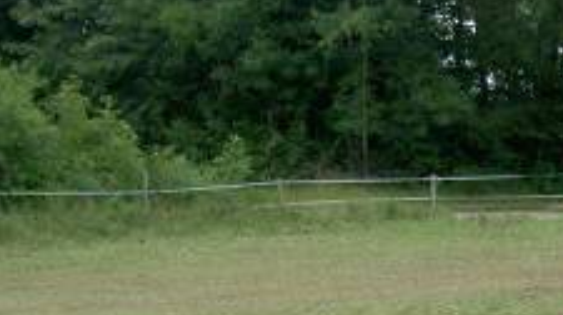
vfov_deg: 5.6
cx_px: 678
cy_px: 500
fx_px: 3191
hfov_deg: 9.9
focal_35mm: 214
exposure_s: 1/200
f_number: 3.7
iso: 50
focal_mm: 14.2
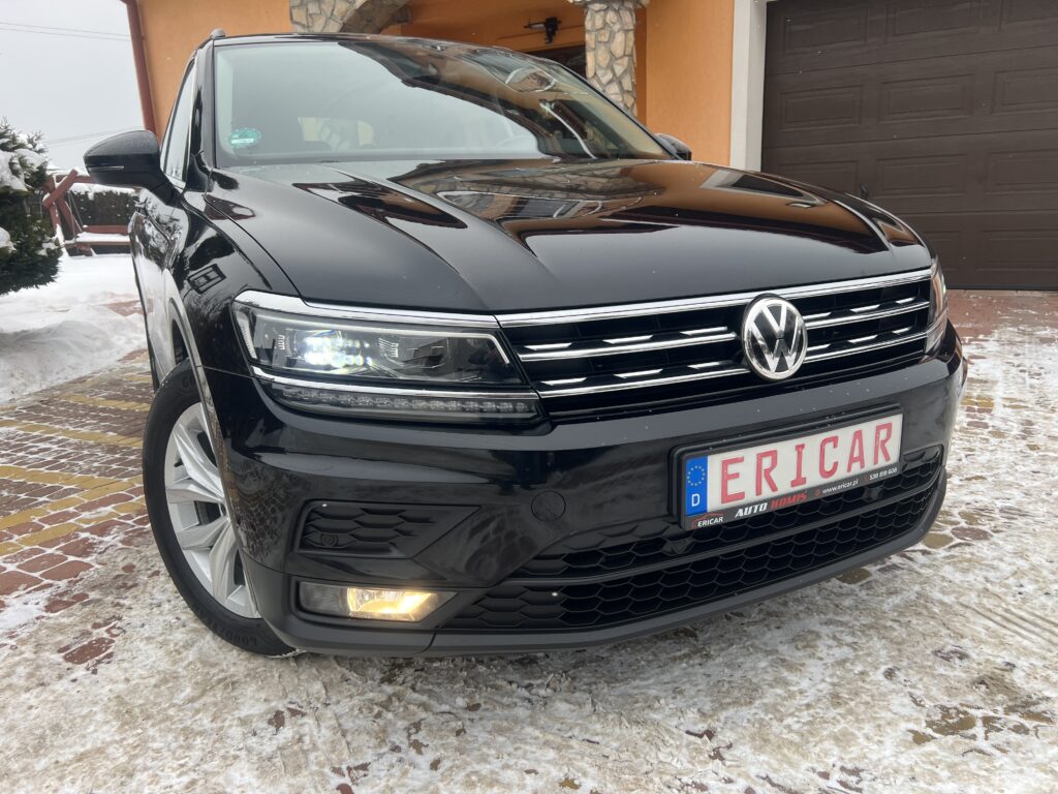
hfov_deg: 67.3
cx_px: 529
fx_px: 795
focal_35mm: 26
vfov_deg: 53.1
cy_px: 397
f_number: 1.5
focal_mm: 5.7
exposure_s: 1/687
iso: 50
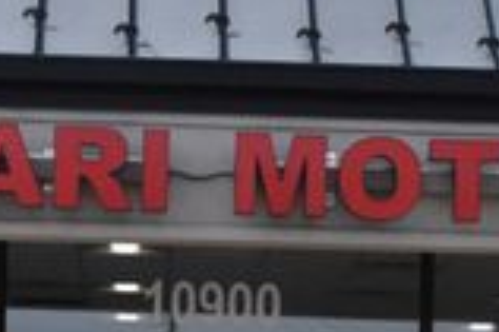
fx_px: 2354
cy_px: 560
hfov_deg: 12.1
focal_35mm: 170
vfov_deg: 7.8
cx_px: 284
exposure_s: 1/1600
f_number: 14
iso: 2500
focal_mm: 28
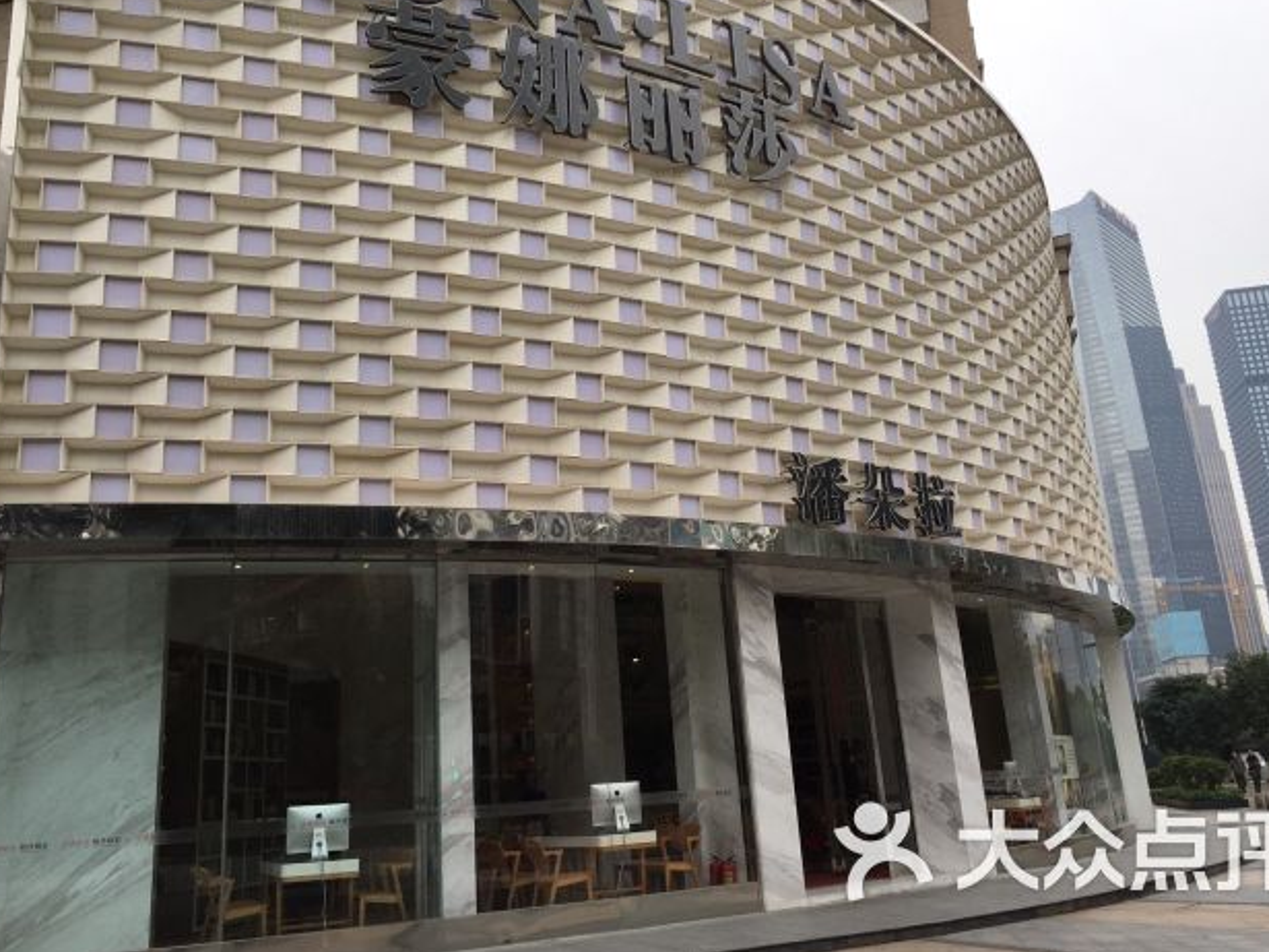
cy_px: 416
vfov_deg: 42.8
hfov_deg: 55.4
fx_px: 1210
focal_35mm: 33
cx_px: 629
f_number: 2.2
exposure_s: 1/898
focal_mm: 4.15
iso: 32
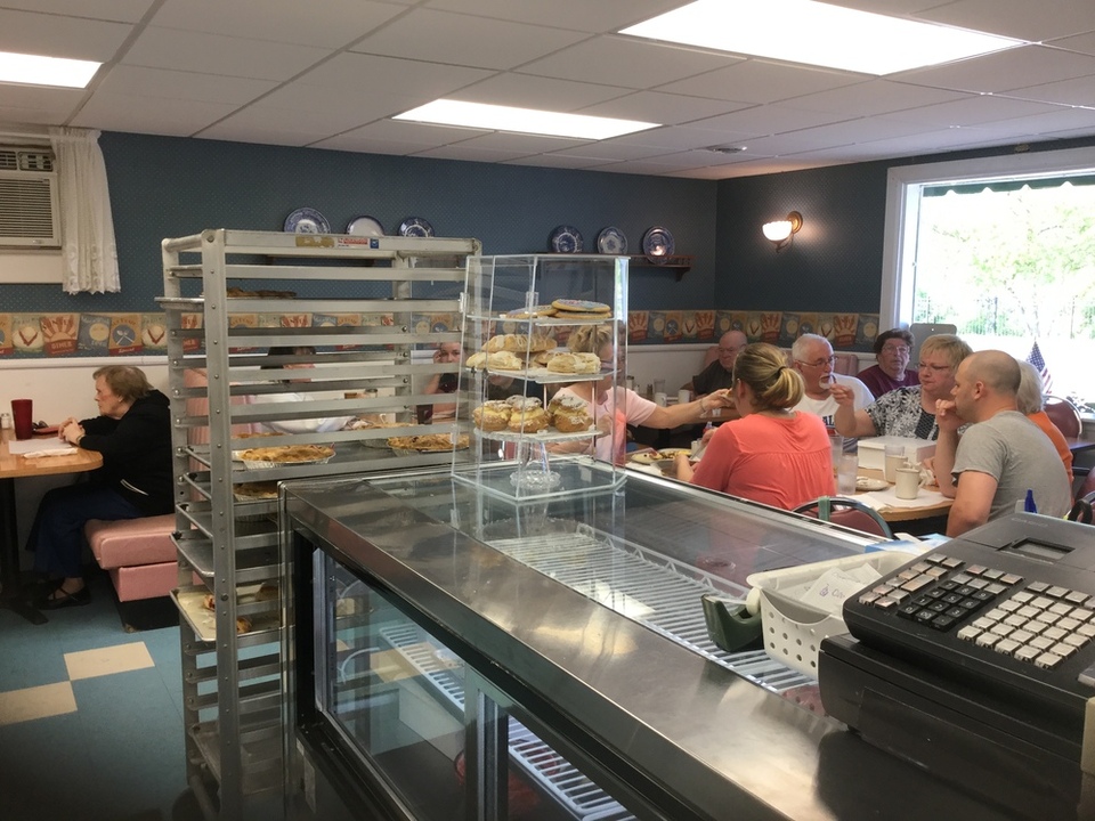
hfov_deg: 58.4
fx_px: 981
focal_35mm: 31
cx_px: 548
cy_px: 410
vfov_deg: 45.4
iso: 25
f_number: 2.4
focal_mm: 3.3
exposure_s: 1/33
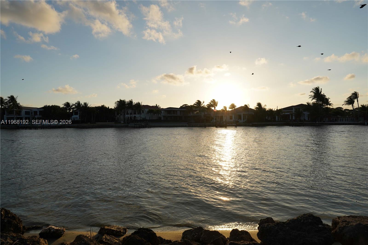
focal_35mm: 23
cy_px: 122
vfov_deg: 55.1
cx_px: 184
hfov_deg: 76.1
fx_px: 235
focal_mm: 23
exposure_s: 1/500
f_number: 7.1
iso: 100
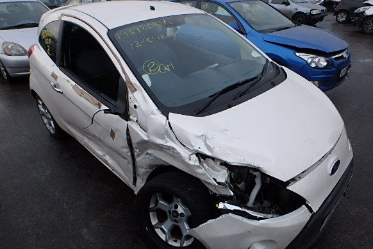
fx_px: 249
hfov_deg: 73.7
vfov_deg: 53.0
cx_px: 199
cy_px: 142
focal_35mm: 24
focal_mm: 3.7
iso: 125
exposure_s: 1/400
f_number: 3.5
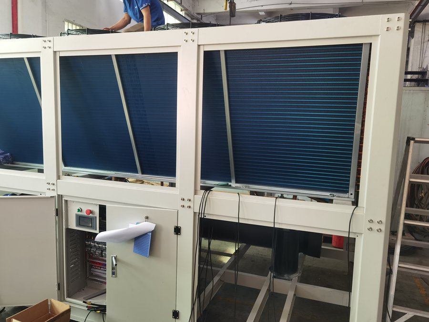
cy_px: 161
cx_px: 214
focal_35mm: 27
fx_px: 335
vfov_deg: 51.4
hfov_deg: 65.3
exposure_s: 1/100
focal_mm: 6.71
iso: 160
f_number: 1.9
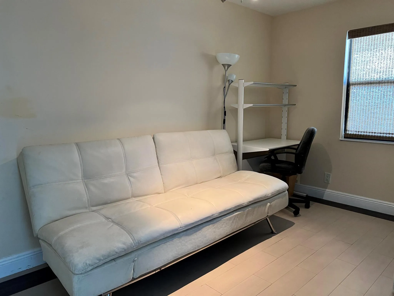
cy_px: 148
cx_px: 197
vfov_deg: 53.1
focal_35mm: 26
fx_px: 296
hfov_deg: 67.3
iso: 250
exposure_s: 1/60
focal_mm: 5.7
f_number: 1.5
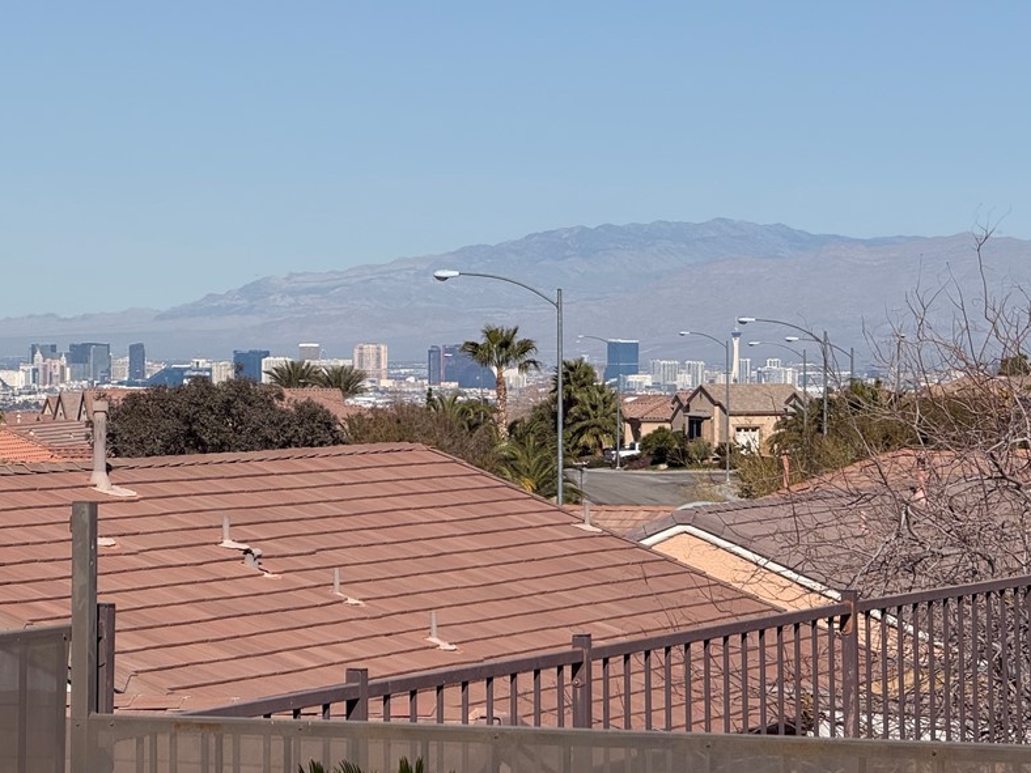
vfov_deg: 9.5
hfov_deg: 12.7
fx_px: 4646
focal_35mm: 156
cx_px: 453
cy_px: 421
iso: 50
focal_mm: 15.66
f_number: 2.8
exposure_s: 1/2817
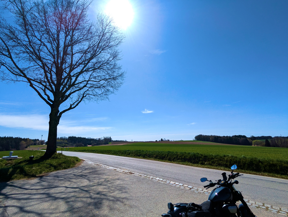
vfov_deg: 78.2
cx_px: 144
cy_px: 108
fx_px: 133
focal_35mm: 16
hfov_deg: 94.4
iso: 70
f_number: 2.2
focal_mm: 2.35
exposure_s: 1/4425
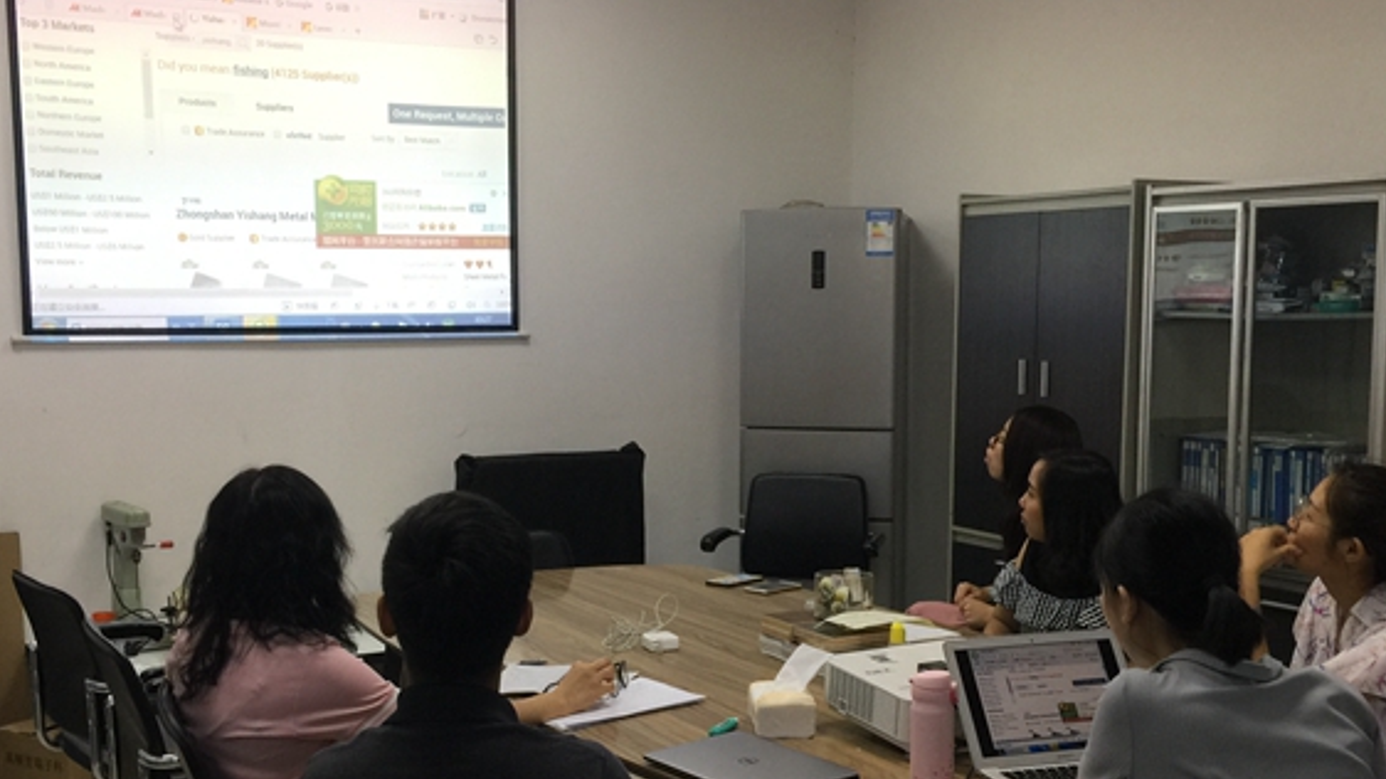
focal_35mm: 45
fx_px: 1654
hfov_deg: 45.5
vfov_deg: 26.4
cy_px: 520
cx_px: 654
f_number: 2.2
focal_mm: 4.15
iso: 32
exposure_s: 1/33
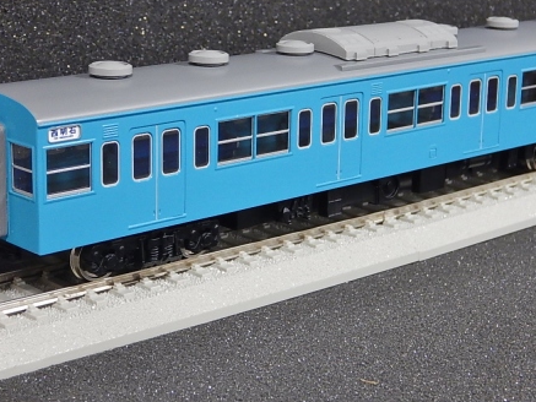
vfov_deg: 18.0
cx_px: 291
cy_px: 151
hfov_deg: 23.8
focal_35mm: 82
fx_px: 1270
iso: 400
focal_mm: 10.1
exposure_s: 1/25
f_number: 4.4
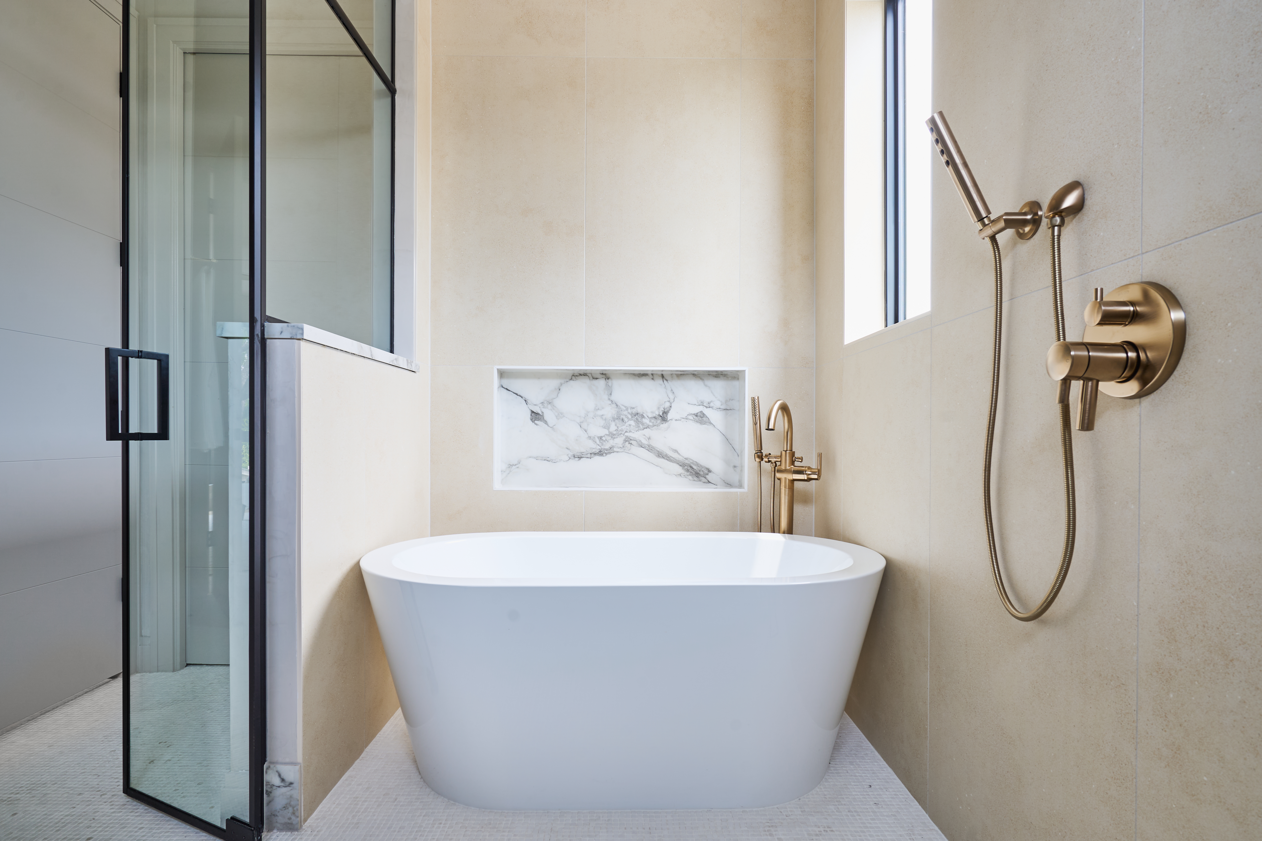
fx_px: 596
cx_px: 631
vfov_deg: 70.4
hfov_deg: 93.3
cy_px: 420
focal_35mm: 17
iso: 100
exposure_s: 1/3
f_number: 9
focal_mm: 17
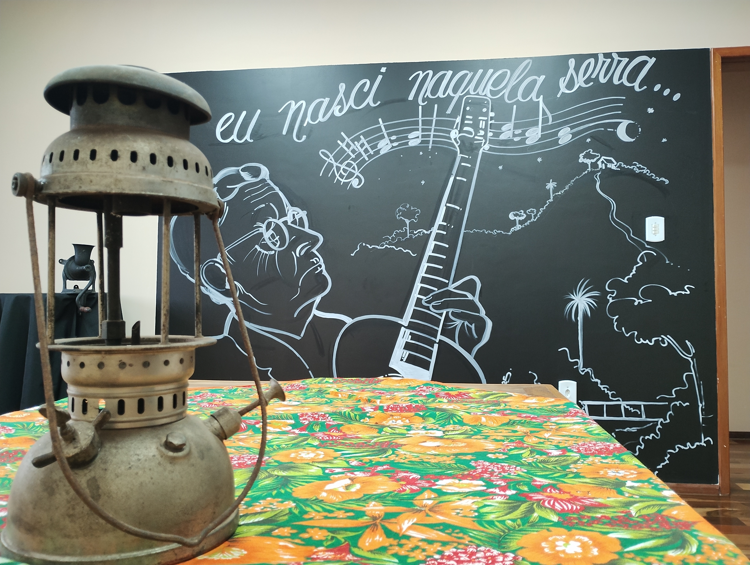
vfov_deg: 49.9
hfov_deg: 63.4
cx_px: 375
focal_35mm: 28
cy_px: 282
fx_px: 608
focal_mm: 4.27
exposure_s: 1/40
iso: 759
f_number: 1.8
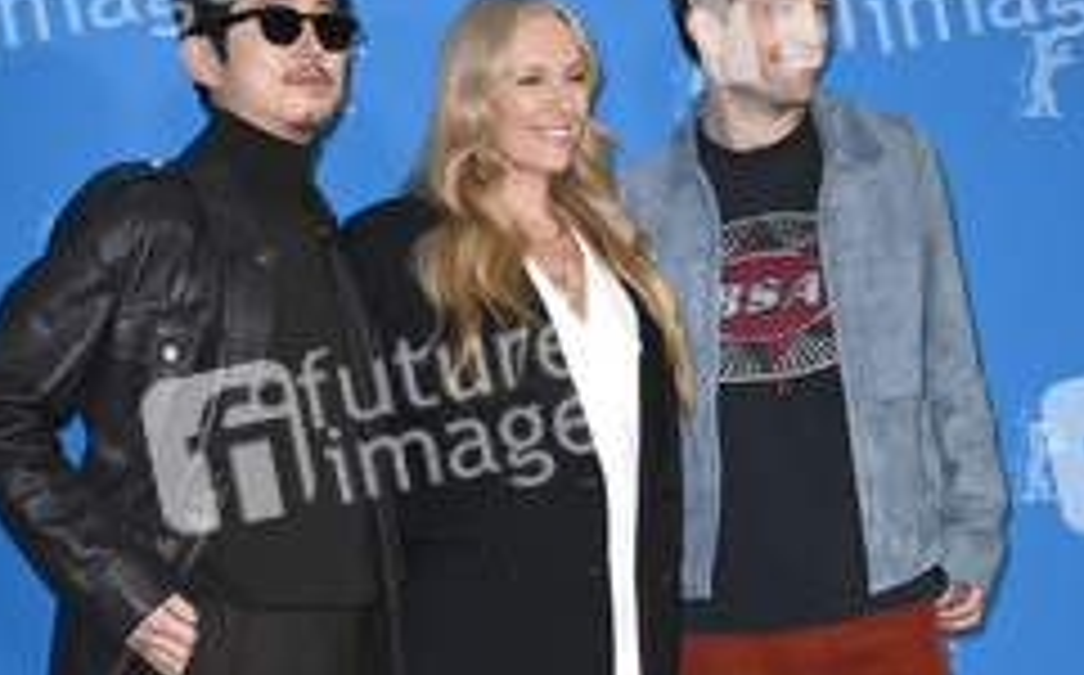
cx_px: 504
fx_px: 3098
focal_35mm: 105
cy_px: 652
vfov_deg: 12.3
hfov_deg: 19.8
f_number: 5.6
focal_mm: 62
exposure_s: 1/250
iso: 1000
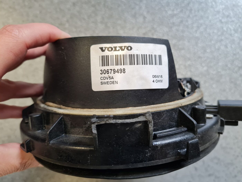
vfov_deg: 53.1
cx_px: 121
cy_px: 91
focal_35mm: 26
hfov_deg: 67.3
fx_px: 182
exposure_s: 1/100
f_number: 1.8
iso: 200
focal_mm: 5.4
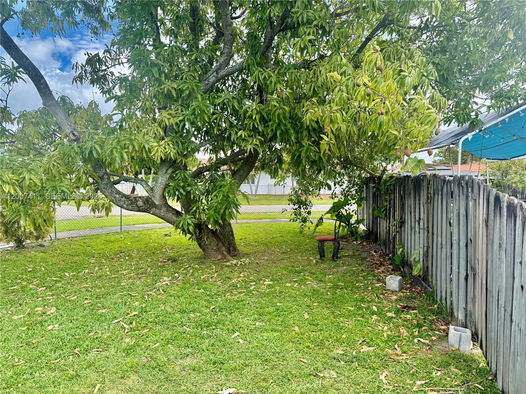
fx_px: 365
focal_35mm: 24
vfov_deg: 56.8
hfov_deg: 71.6
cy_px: 197
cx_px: 263
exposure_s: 1/1493
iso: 100
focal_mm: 6.76
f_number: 1.78
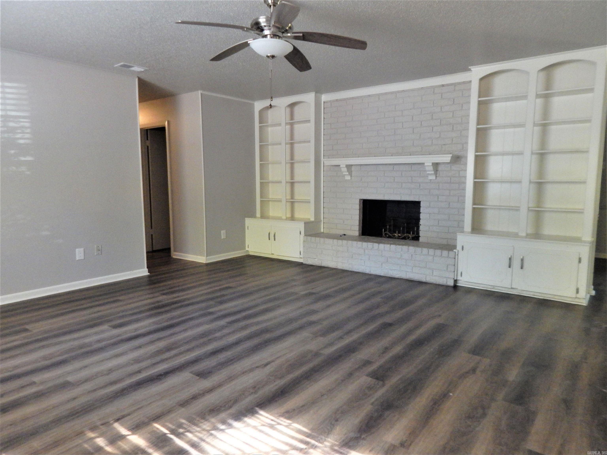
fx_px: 386
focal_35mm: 22
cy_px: 228
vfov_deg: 61.1
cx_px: 304
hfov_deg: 76.4
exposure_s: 1/20
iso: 400
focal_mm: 4
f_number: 3
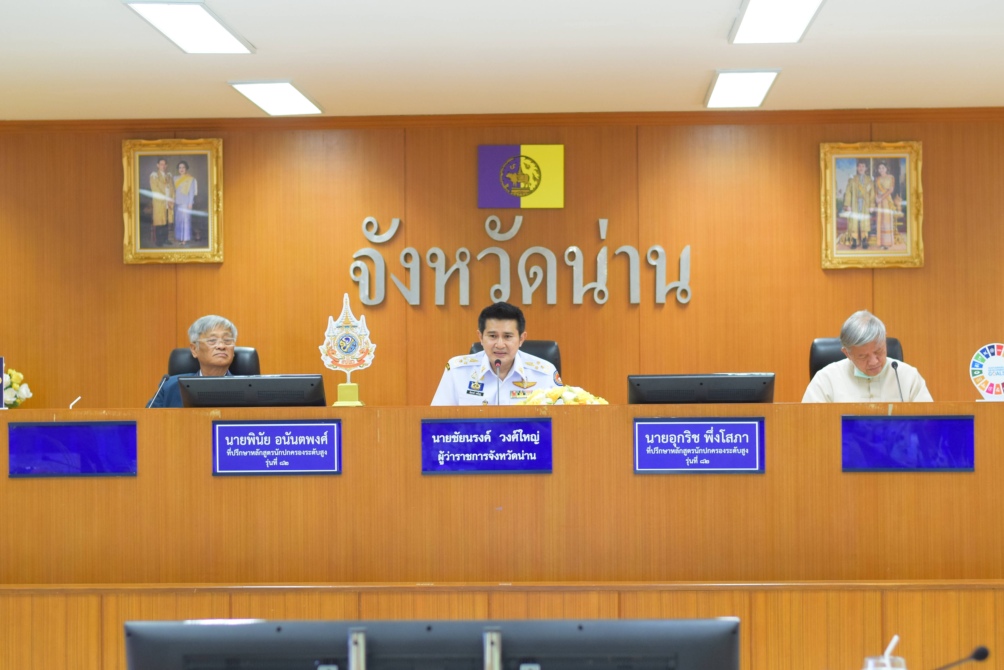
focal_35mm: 75
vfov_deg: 18.2
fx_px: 2092
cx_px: 502
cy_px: 335
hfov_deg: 27.0
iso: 1250
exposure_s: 1/160
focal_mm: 50
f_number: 2.8
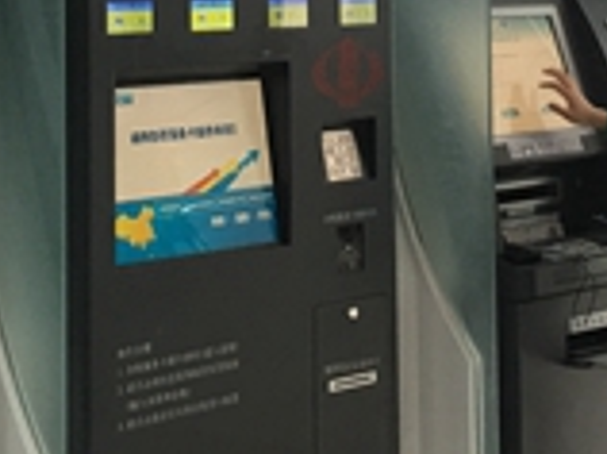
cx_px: 292
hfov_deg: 21.3
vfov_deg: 15.4
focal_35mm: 92
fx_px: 1611
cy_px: -90
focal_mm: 4.15
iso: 40
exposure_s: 1/33
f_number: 2.2
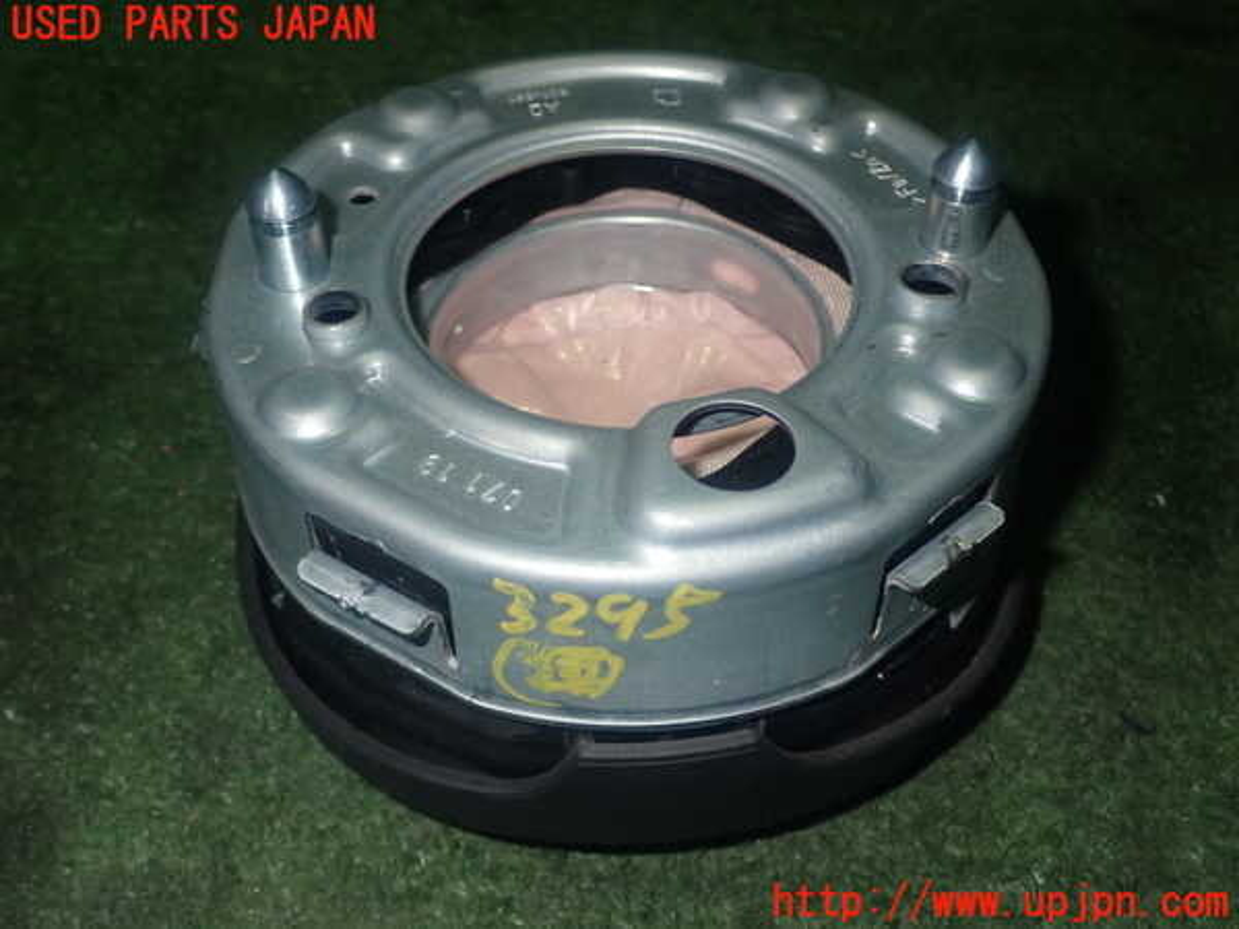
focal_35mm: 41
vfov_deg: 35.1
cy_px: 464
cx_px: 620
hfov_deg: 45.8
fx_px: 1468
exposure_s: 1/40
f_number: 8
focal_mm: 7.31
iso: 250
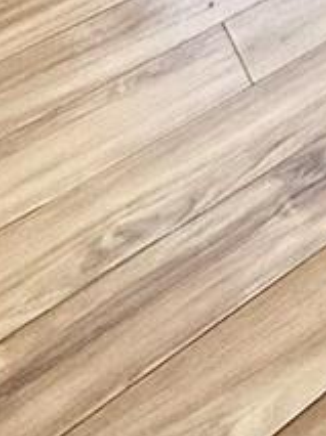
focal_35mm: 79
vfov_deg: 13.1
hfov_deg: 15.5
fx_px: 995
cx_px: 619
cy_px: -743
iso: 160
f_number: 2.2
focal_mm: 2.22
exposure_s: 1/120
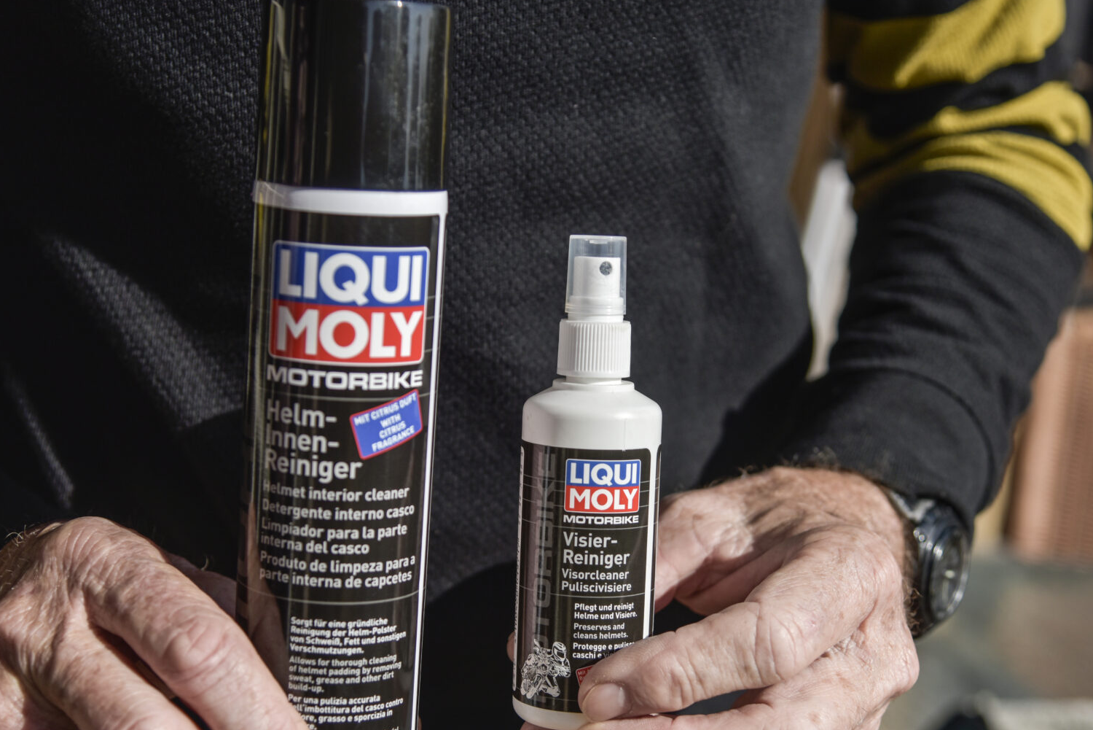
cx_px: 517
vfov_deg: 21.2
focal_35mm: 64
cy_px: 422
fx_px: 1944
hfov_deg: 31.4
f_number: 4
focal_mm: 50
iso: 100
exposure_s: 1/2500
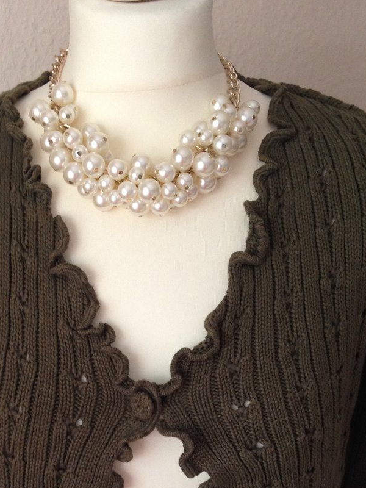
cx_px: 152
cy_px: 404
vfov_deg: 33.7
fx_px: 775
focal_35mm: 55
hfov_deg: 26.5
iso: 160
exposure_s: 1/20
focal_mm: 4.12
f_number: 2.4
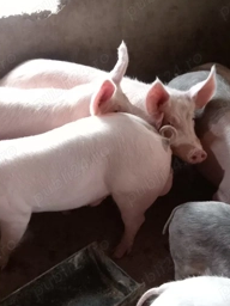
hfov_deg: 36.7
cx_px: 95
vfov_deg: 47.5
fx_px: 346
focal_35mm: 39
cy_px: 189
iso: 1801
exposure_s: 1/16.7
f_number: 1.8
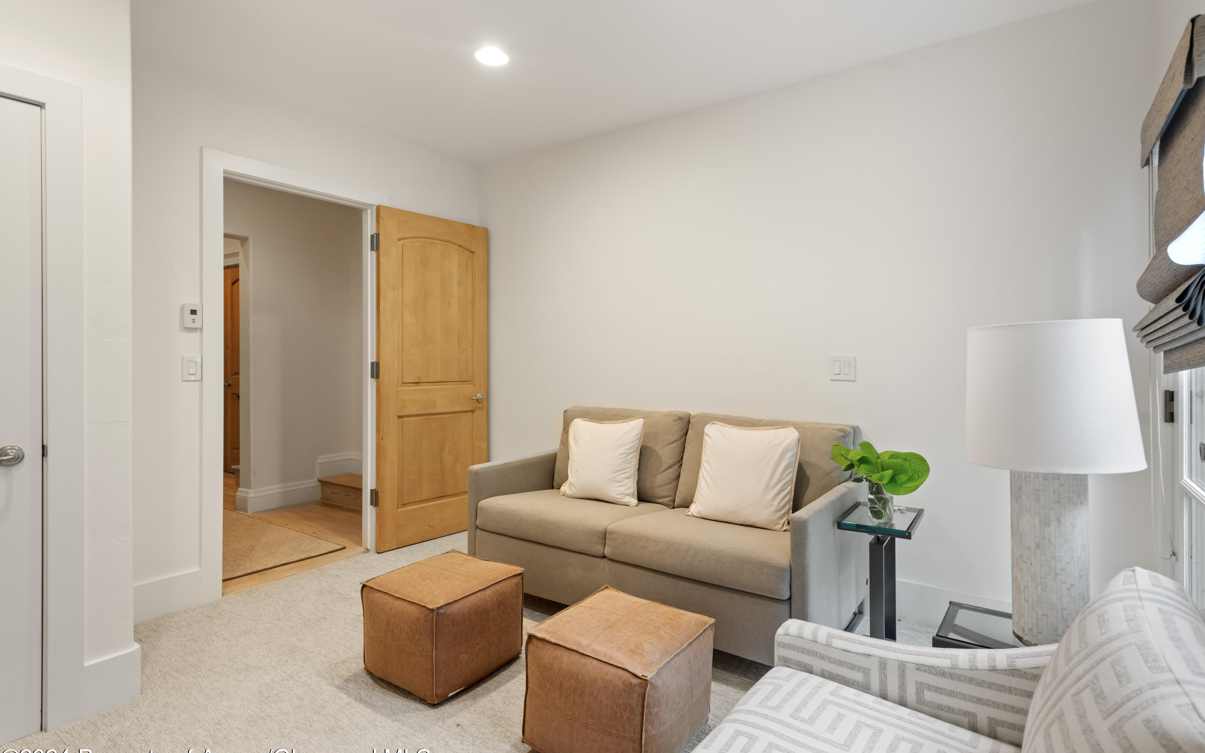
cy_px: 379
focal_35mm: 18
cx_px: 625
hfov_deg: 91.1
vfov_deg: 65.0
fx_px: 591
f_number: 7.1
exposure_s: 1/8
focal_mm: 17
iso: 320
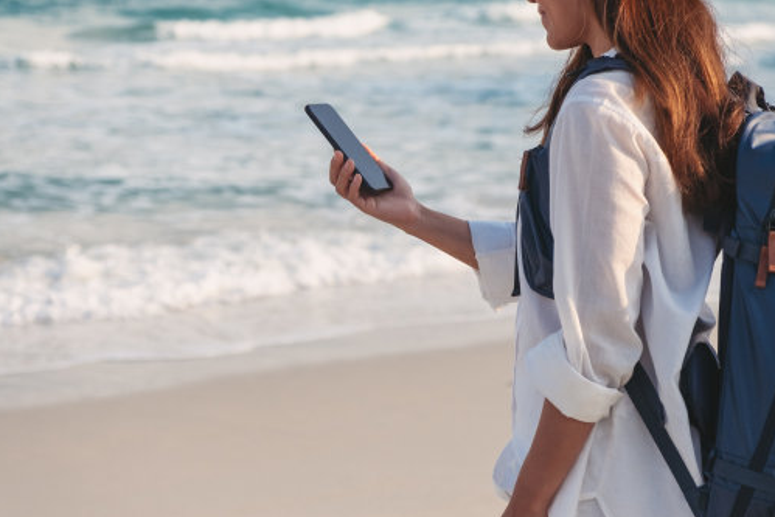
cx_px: 421
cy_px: 304
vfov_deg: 14.9
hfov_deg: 22.1
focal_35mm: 92
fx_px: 1981
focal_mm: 50
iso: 400
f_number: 3.6
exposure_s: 1/2900
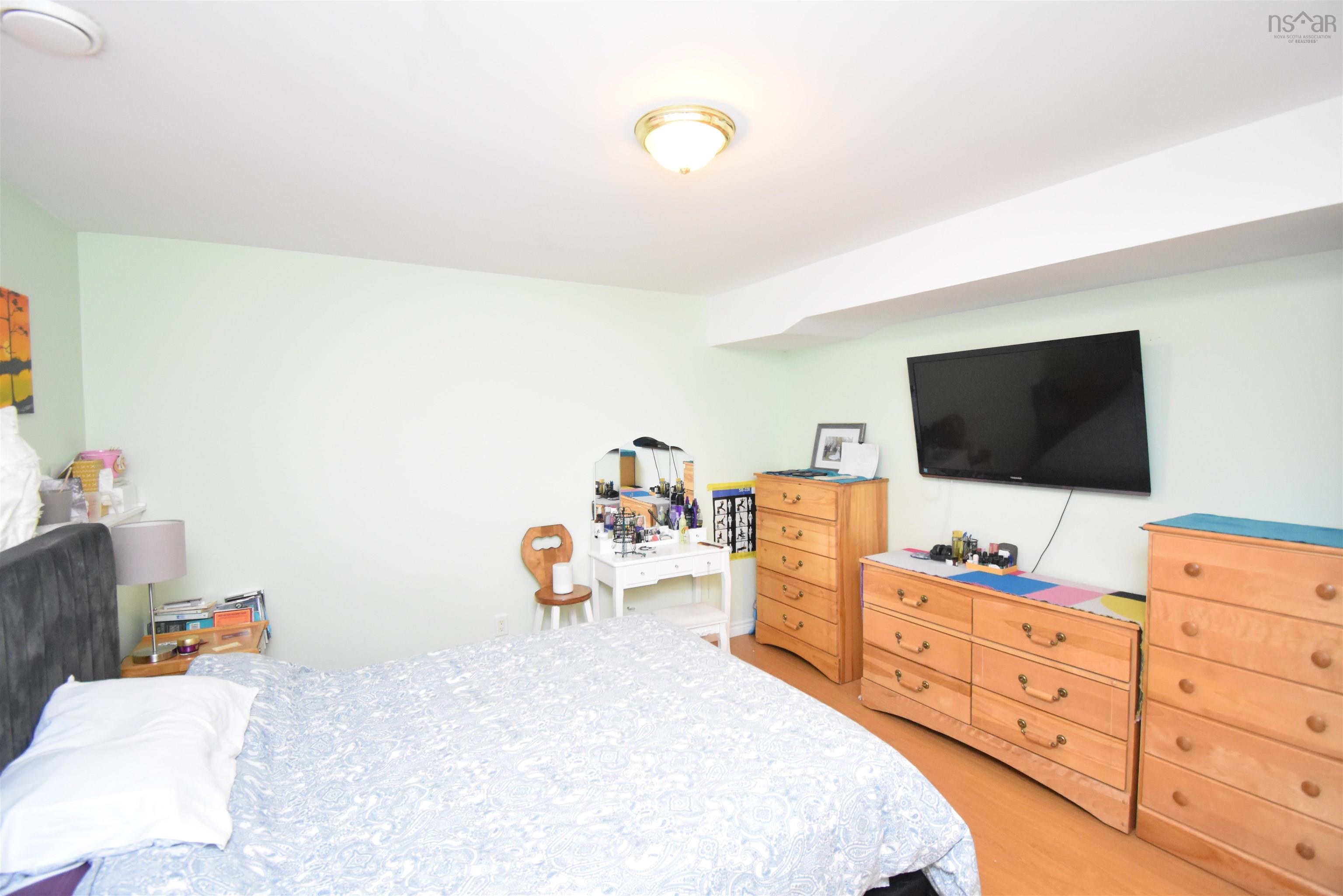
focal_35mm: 15
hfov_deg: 100.4
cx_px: 672
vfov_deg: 77.3
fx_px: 560
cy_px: 448
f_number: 4.5
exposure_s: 1/60
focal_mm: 10
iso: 4000
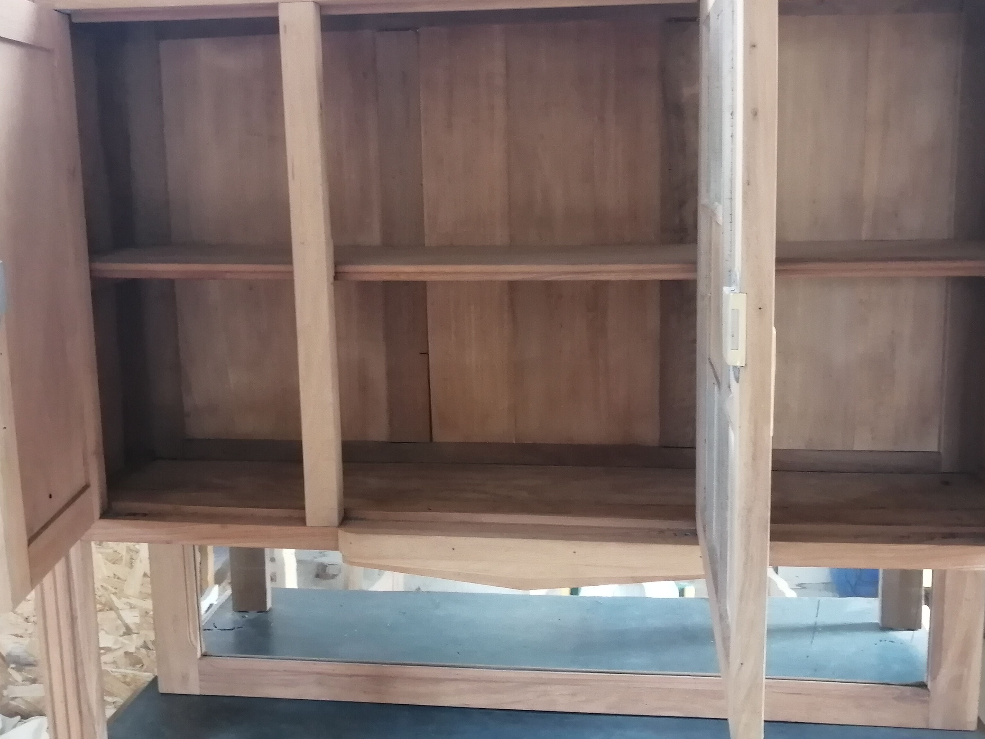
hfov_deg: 53.9
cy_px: 308
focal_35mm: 34
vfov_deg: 41.7
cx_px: 511
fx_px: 967
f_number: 1.8
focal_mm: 3.62
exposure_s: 1/33.3
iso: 200
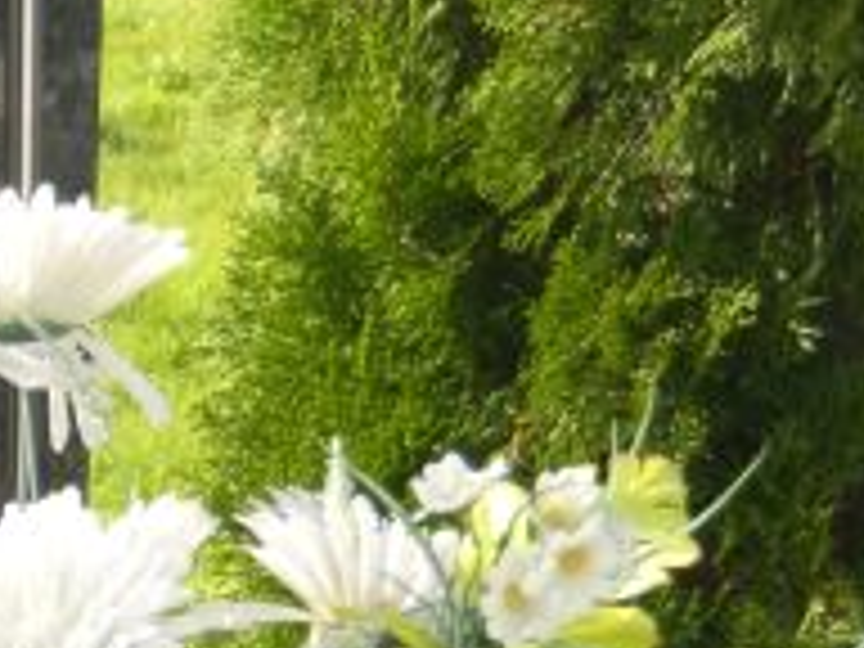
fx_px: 5017
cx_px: -688
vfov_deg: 7.4
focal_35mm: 201
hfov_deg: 9.4
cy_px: 565
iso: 113
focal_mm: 9.9
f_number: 4.2
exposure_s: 1/219
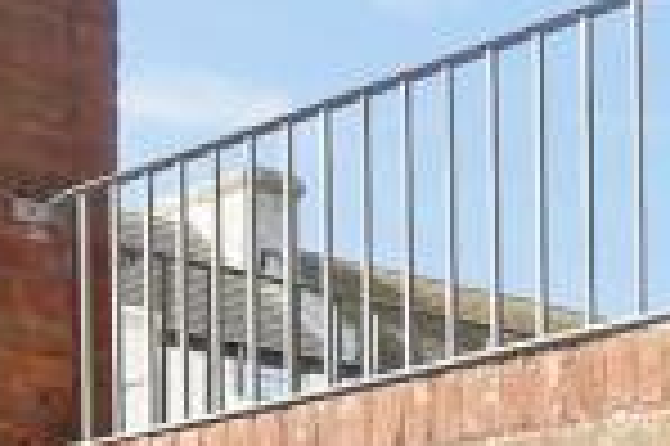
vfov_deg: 11.5
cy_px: 809
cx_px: 1151
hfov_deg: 16.1
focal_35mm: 110
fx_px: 2045
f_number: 8
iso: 400
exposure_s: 1/160
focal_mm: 11
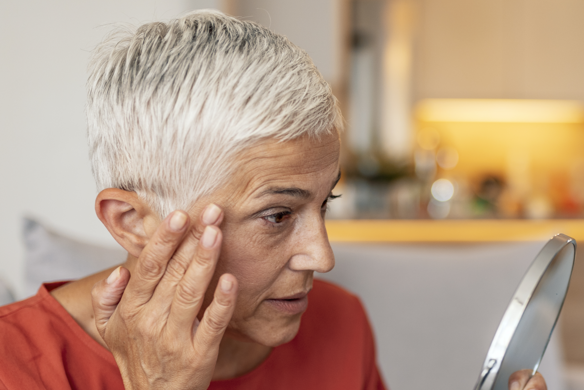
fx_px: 1038
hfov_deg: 30.7
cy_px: 292
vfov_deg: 21.1
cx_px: 455
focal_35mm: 64
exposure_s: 1/400
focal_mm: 35
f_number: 1.6
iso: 200
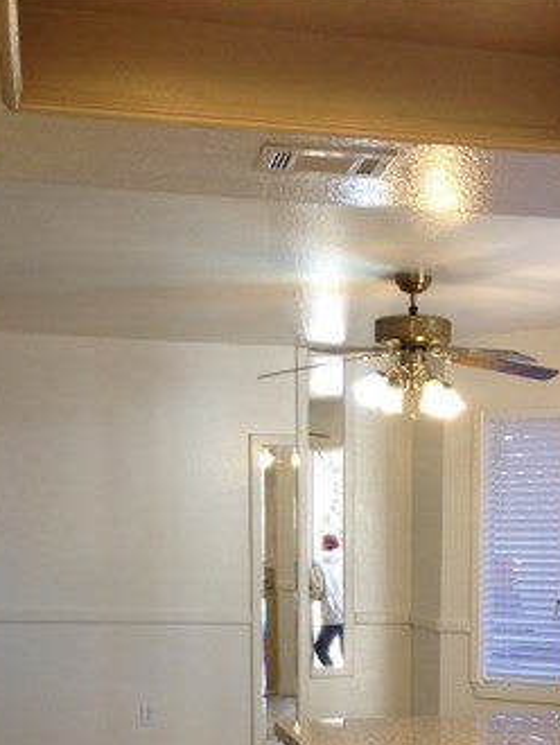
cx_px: 402
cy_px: 711
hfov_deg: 22.8
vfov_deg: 28.7
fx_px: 1379
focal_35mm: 64
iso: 50
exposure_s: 1/24
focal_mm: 4.12
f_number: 2.4
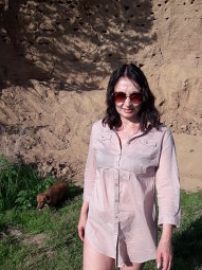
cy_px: 177
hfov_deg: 37.5
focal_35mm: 38
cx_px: 125
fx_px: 296
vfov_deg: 48.3
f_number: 1.9
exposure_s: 1/1996
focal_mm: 3.7
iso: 40
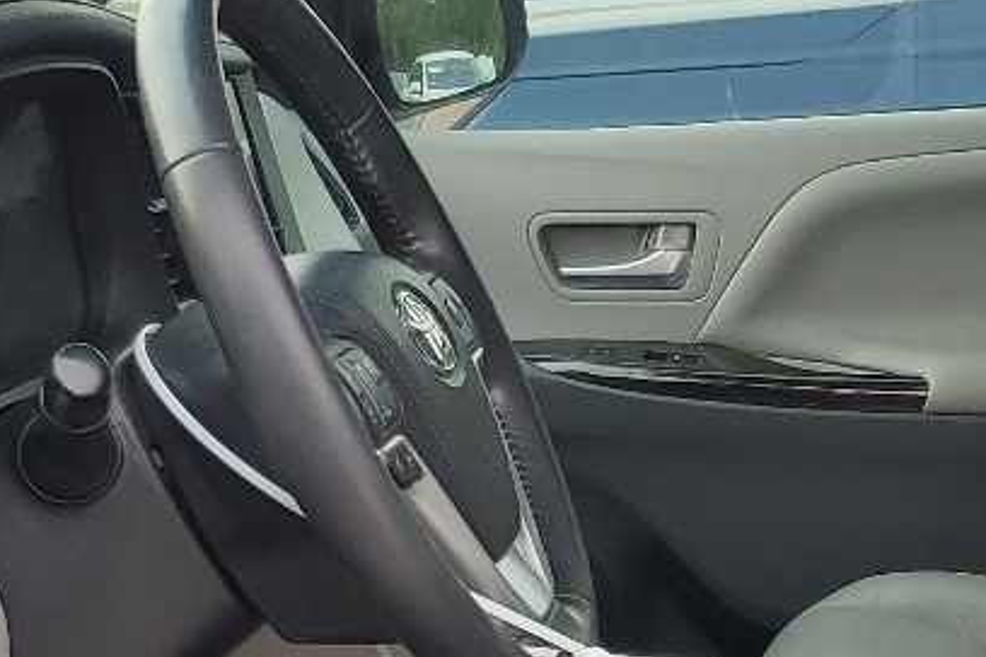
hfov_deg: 19.2
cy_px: 599
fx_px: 2903
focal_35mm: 106
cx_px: 648
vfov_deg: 12.8
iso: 50
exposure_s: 1/227
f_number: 1.5
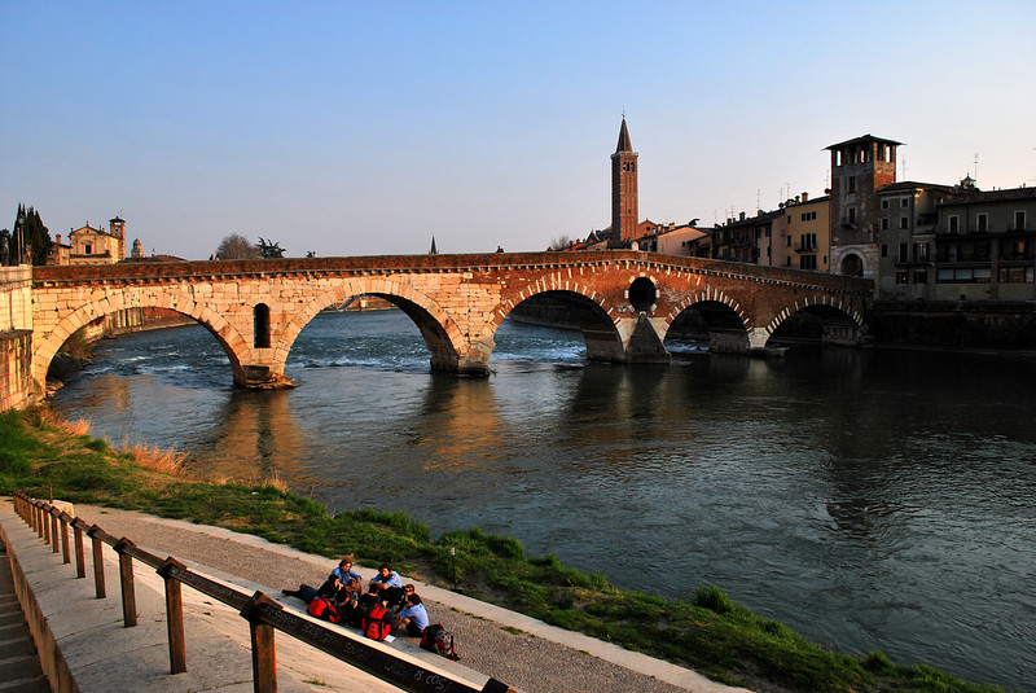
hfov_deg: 67.3
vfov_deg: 48.0
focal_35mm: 27
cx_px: 518
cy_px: 346
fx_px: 778
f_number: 7.1
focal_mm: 18
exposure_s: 1/400
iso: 100
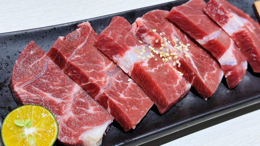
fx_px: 386
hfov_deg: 37.2
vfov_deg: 21.4
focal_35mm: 56
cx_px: 139
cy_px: 68
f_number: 1.78
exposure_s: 1/120
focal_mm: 6.86
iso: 100
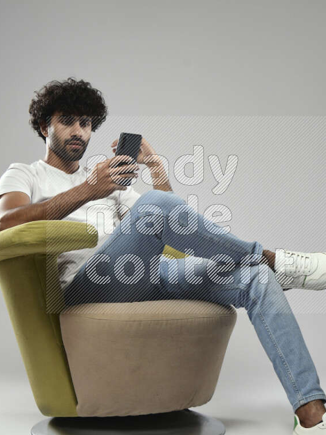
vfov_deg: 26.7
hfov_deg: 20.1
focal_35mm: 73
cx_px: 189
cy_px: 215
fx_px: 917
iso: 400
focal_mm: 48
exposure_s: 1/125
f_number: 6.3
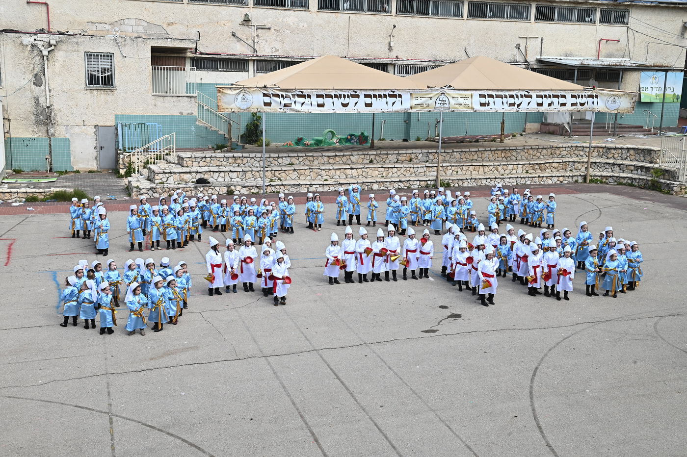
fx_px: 801
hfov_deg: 46.4
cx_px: 344
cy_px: 228
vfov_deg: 31.9
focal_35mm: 42
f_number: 11
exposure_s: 1/320
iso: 500
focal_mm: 42
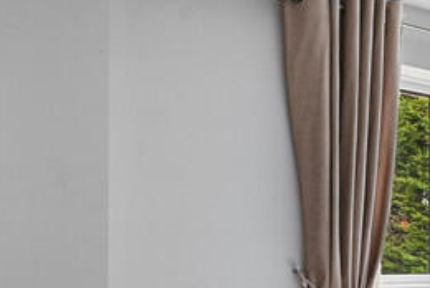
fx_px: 658
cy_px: 256
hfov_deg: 30.9
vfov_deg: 24.0
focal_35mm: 55
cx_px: 509
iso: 400
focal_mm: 14
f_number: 8
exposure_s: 1/1.25
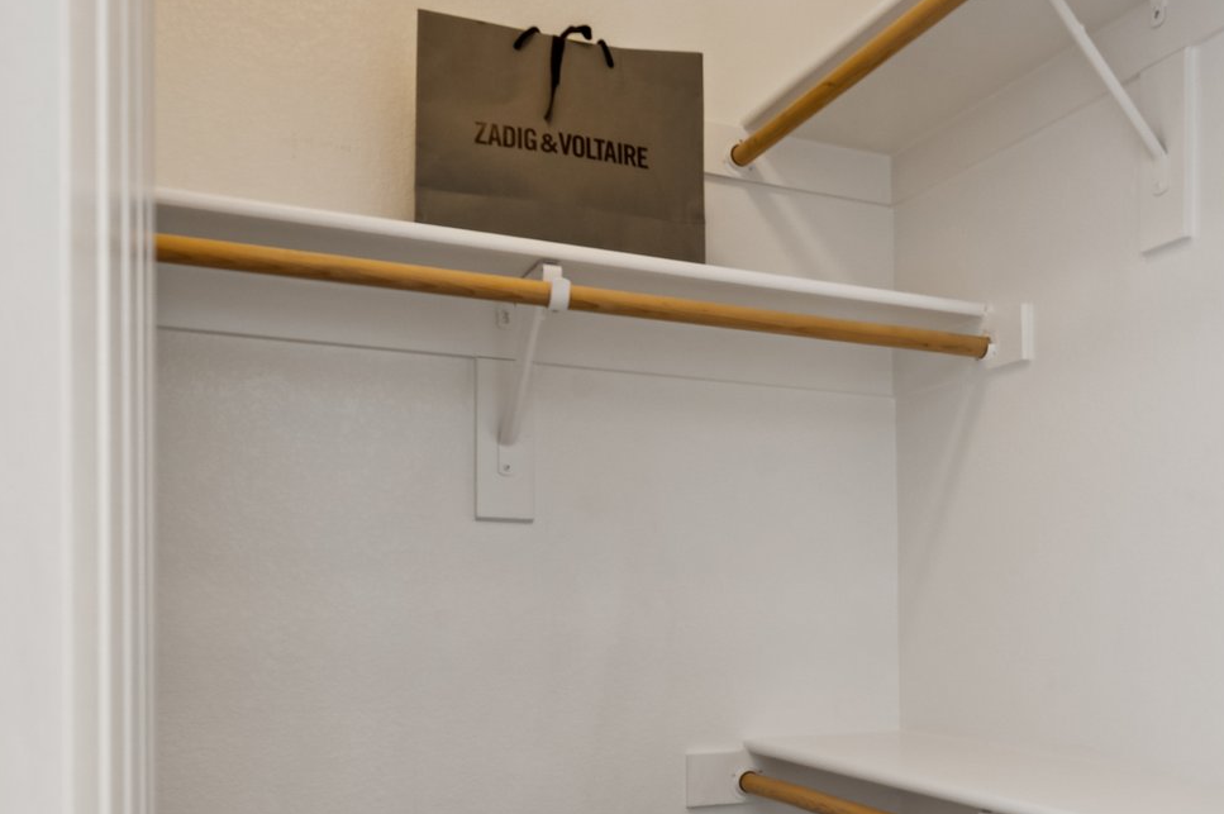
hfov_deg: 51.5
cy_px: 625
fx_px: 1223
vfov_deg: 35.8
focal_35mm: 36
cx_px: 877
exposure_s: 1/8
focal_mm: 17
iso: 320
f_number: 8
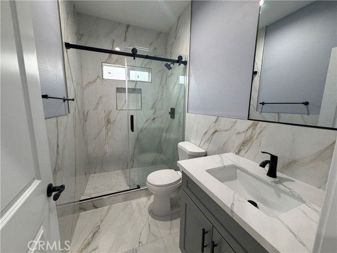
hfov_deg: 102.1
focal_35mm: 14
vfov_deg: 85.7
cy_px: 126
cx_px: 168
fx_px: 136
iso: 250
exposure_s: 1/120
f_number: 2.2
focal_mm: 2.22
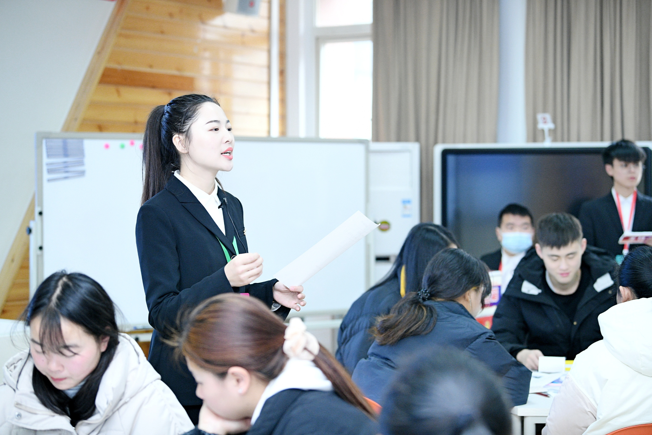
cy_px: 218
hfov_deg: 28.8
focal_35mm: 70
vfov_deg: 19.5
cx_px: 326
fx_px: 1268
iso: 3200
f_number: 3.2
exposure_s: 1/160
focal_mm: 70
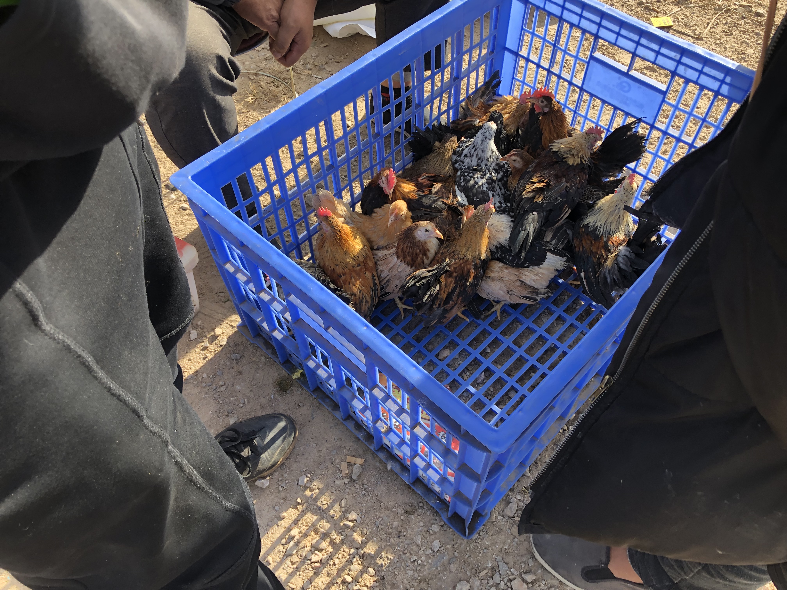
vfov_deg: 49.7
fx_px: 637
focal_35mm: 28
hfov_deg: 63.4
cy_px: 295
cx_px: 394
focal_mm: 3.99
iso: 20
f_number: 1.8
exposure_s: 1/226
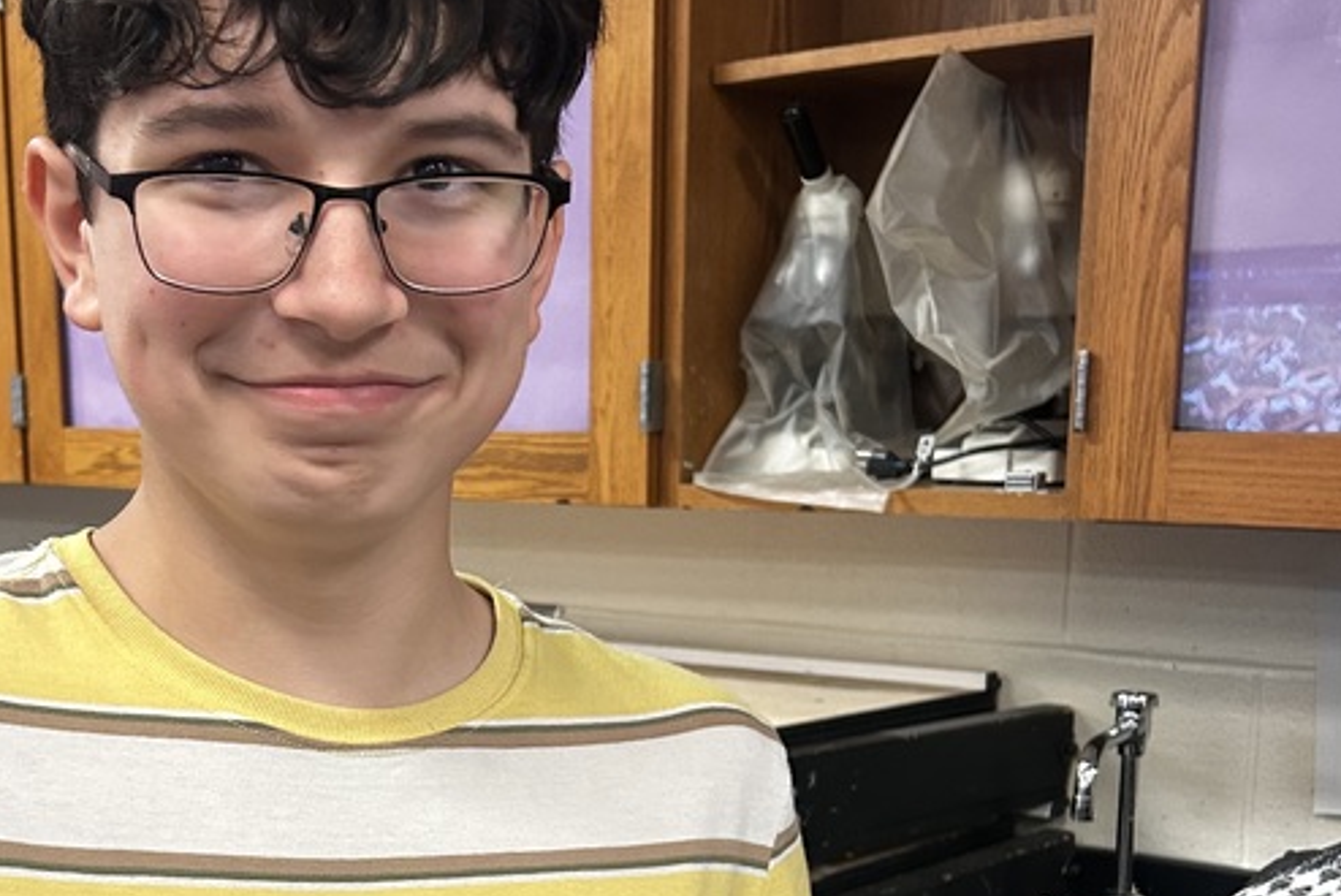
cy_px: 844
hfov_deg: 35.1
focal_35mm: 56
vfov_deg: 23.4
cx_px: 402
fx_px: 2087
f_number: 1.5
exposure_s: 1/60
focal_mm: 5.7
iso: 250
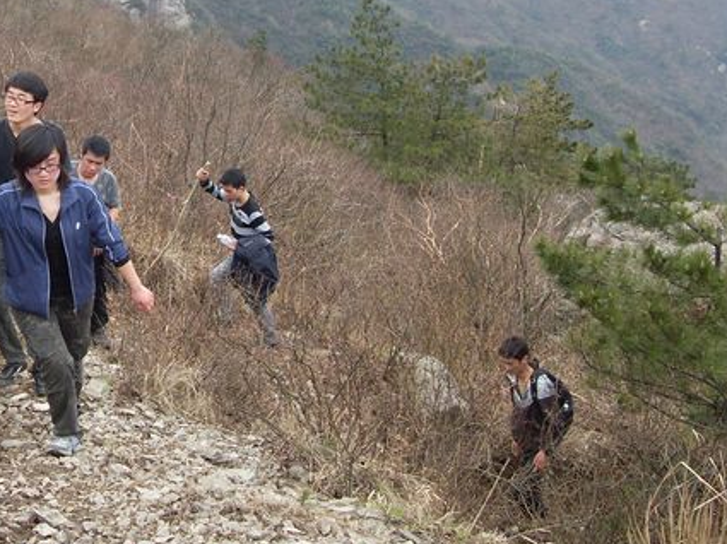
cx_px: 236
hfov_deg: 31.4
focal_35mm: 61
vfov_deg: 23.6
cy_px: 103
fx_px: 1280
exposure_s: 1/350
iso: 80
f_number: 2.8
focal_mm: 6.3
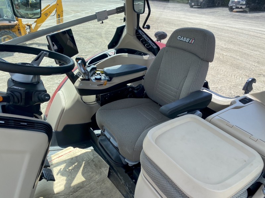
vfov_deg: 53.1
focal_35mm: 26
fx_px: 199
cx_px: 132
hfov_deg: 67.3
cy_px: 99
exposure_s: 1/845
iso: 32
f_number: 1.8
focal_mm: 4.25
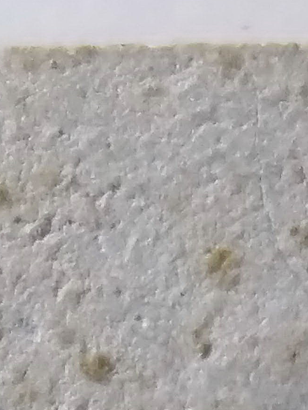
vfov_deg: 11.8
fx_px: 1685
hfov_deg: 10.0
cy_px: 918
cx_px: 527
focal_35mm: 142
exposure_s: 1/100
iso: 80
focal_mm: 3.7
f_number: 1.9
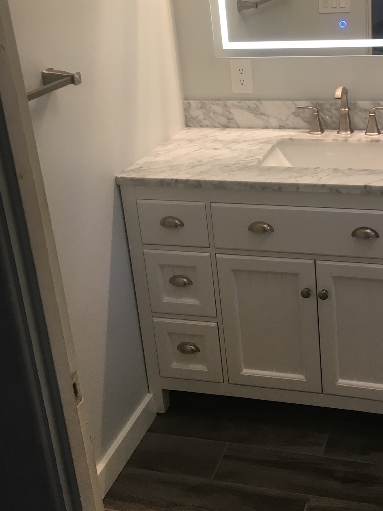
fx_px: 693
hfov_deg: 30.2
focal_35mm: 47
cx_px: 299
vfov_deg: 39.9
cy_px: 170
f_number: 2.2
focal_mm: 4.15
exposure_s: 1/30
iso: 32
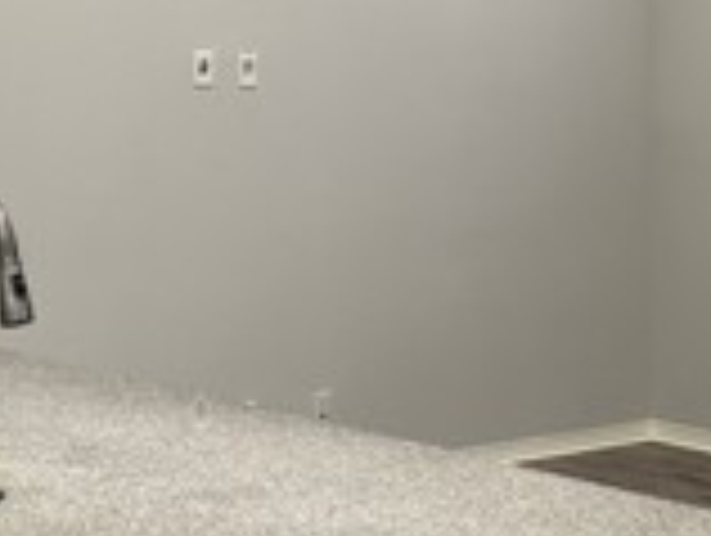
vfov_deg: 15.2
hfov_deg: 20.2
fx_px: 1995
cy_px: 113
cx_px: 446
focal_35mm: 97
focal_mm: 6.86
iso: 125
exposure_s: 1/60
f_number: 1.78
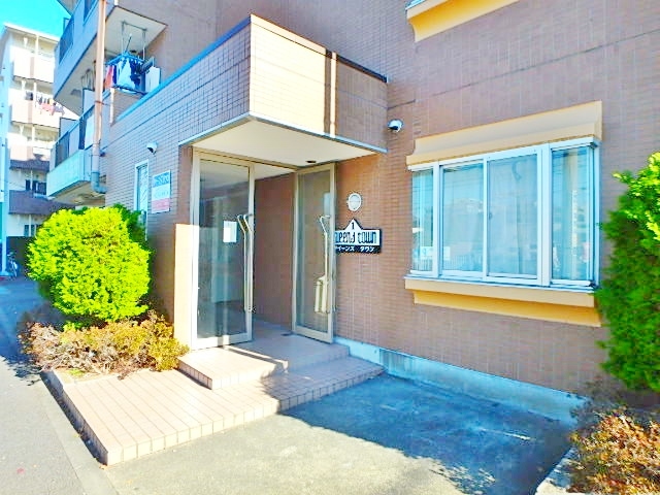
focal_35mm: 21
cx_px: 330
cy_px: 248
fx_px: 400
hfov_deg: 79.0
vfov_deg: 63.4
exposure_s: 1/400
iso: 125
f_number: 3.5
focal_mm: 3.7
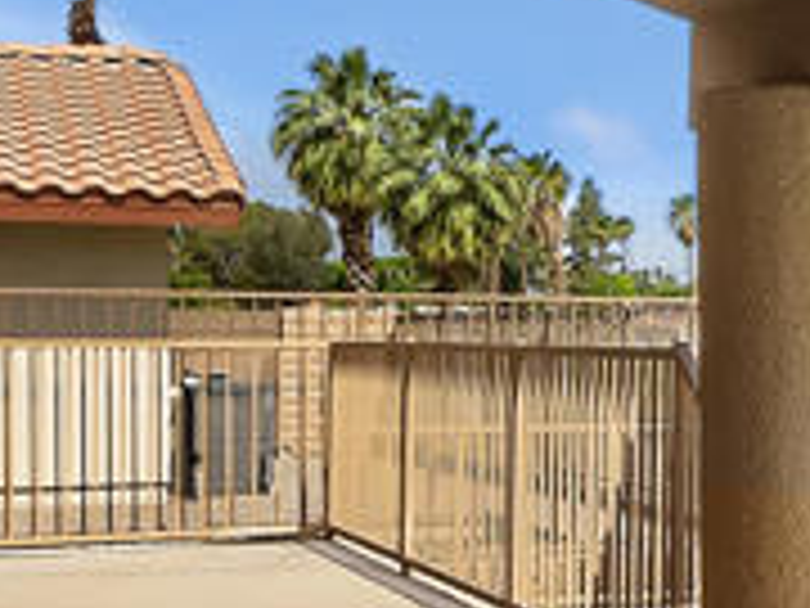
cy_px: 313
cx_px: 1282
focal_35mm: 82
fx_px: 1919
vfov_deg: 18.0
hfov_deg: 19.9
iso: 100
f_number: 8
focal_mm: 10
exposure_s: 1/160
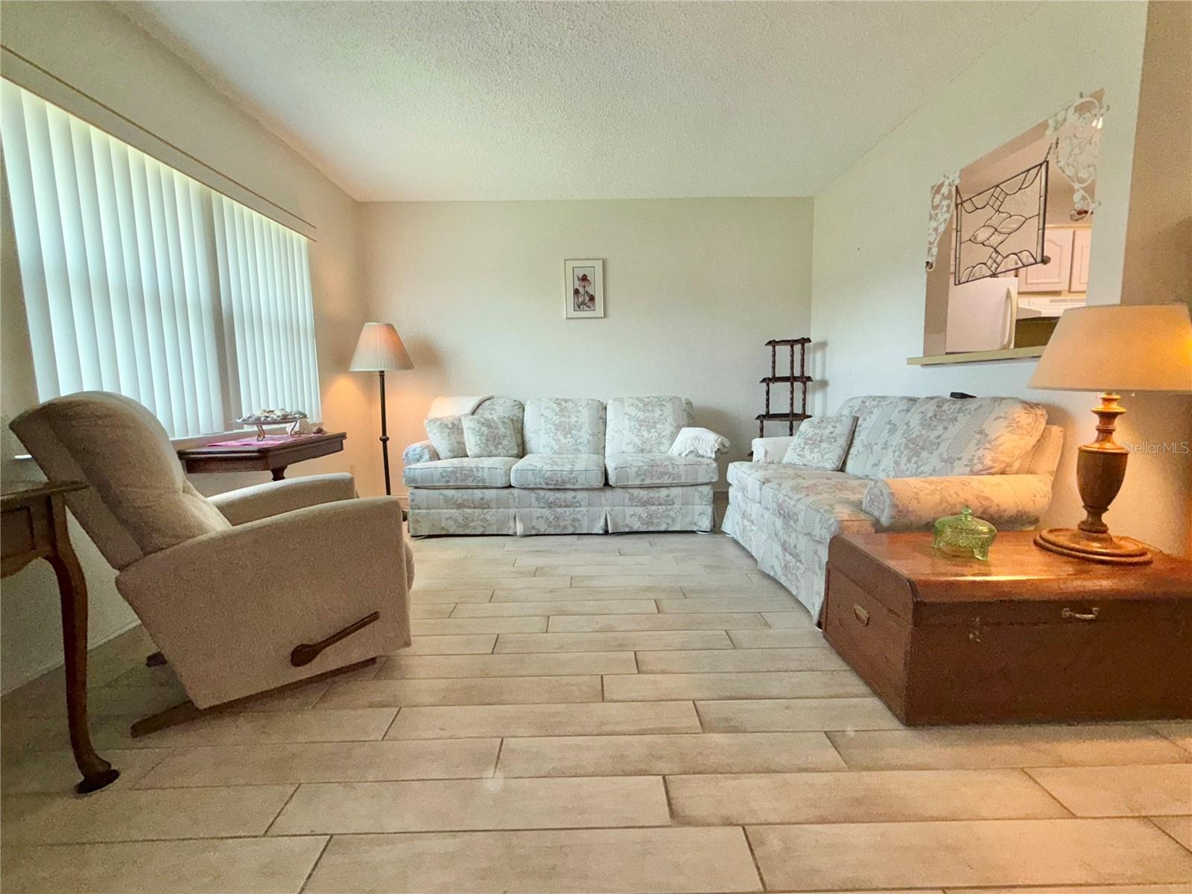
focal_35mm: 14
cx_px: 596
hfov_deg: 102.1
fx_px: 482
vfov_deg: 85.7
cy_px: 447
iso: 125
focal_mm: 2.22
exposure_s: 1/120
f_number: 2.2
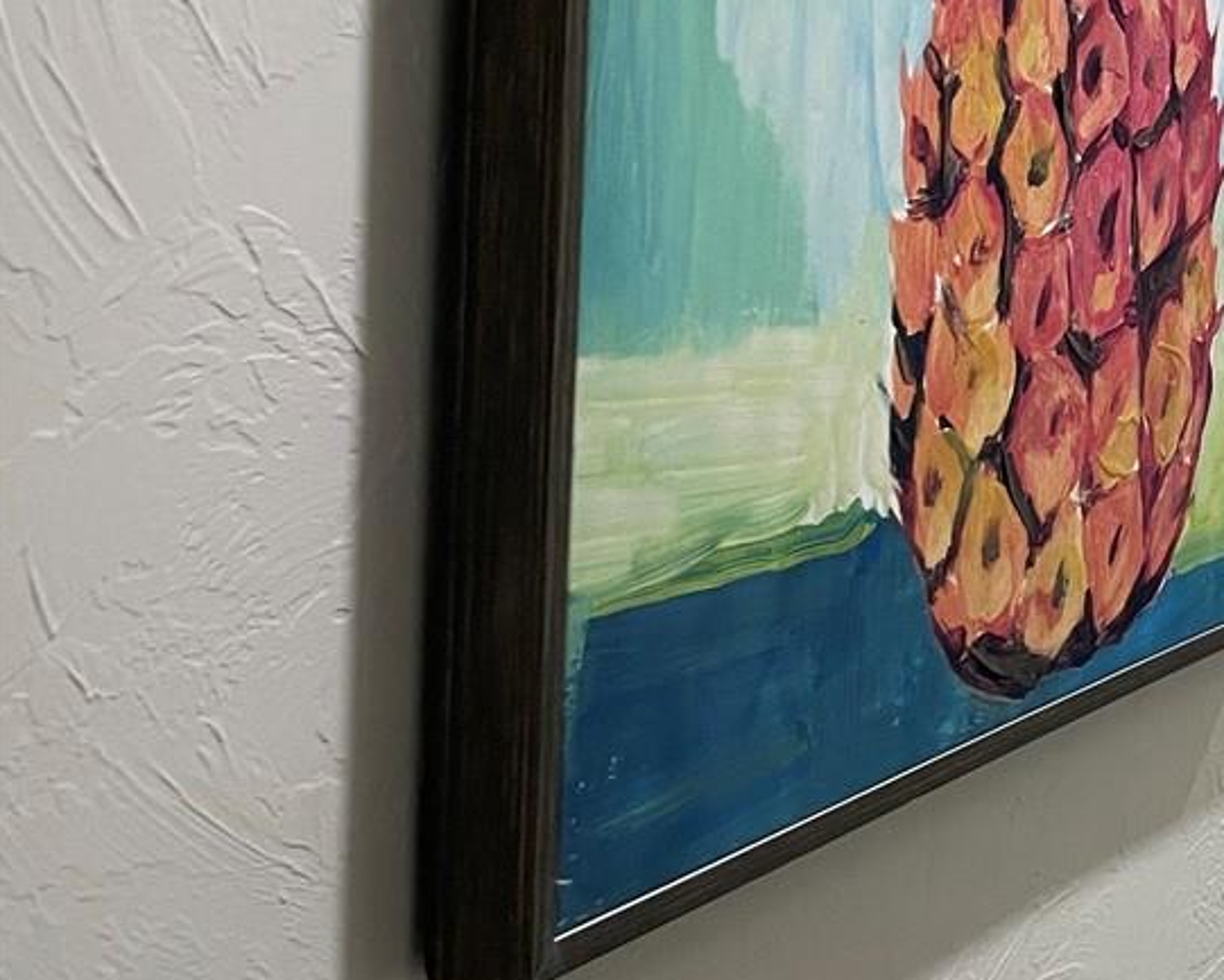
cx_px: 1803
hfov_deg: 21.5
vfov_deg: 20.1
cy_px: 109
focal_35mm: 75
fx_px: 2717
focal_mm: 4.2
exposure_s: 1/60
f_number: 1.6
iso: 80
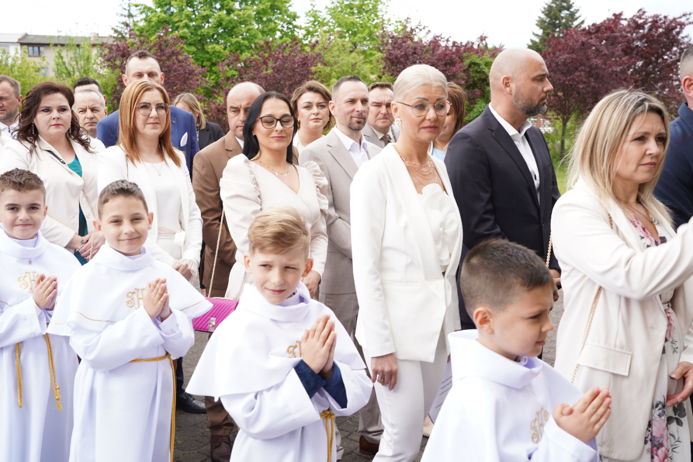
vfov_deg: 34.2
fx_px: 751
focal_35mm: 39
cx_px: 346
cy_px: 231
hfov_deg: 49.5
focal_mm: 39
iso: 100
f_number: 5.6
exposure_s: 1/100
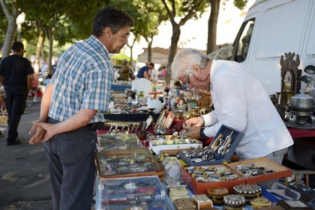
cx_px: 158
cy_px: 105
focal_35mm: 45
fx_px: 394
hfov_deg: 43.6
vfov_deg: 29.9
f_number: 3.5
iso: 200
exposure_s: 1/200
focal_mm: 45
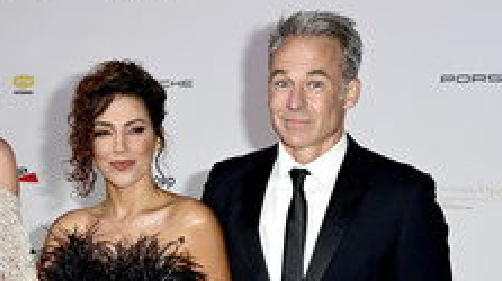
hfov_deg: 19.7
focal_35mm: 106
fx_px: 1410
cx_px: 19
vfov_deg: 11.3
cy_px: 285
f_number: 5.6
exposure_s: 1/250
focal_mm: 50
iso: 800
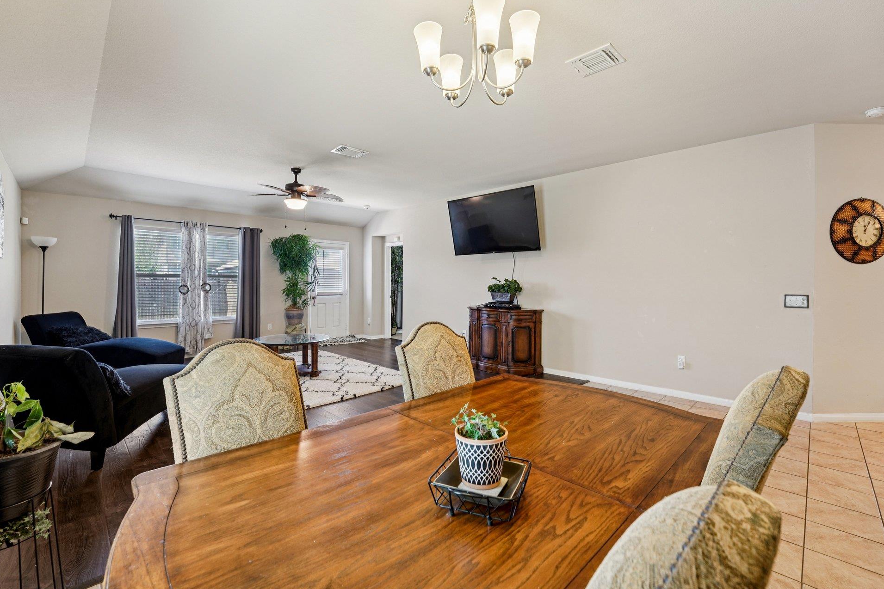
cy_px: 282
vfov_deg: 77.3
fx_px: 368
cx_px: 445
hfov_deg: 100.4
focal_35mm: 15
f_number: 8
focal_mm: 14
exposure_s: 1/8
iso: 400
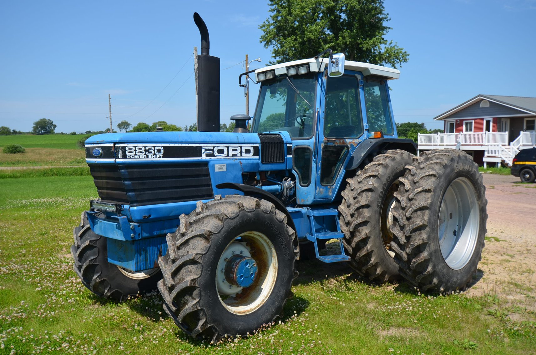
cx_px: 268
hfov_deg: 57.3
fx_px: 490
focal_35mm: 33
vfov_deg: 39.8
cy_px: 178
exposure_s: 1/250
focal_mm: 22
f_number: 8
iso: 110
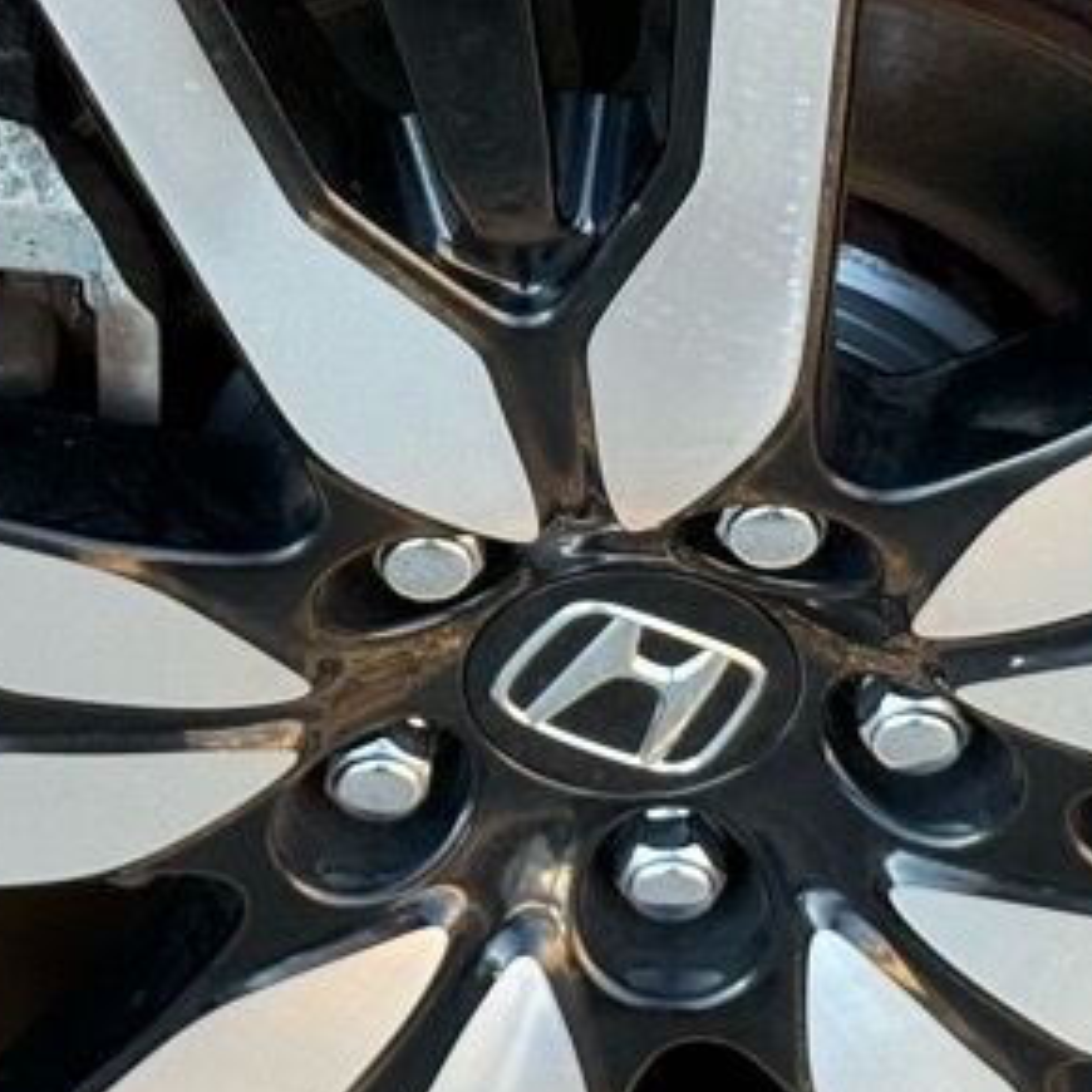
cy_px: 207
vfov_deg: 11.6
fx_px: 5354
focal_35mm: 150
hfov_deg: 11.6
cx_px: 666
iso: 160
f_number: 1.78
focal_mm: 6.76
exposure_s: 1/208
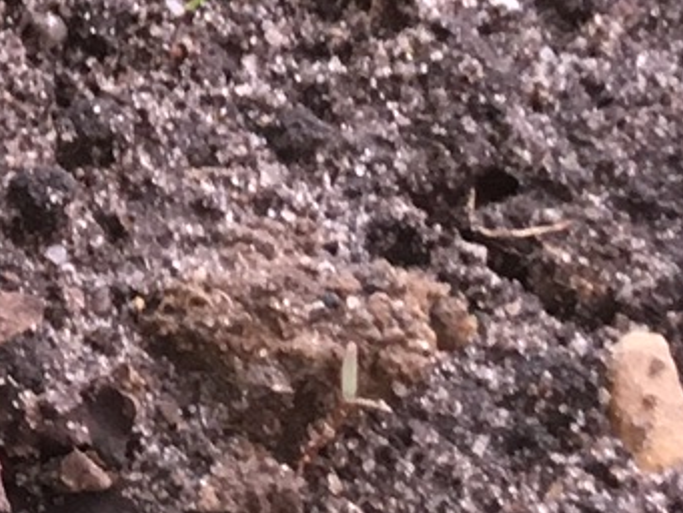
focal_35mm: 174
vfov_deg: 8.4
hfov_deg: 9.3
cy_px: -136
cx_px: -1278
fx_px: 3434
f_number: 2.2
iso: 64
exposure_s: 1/33
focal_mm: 4.15
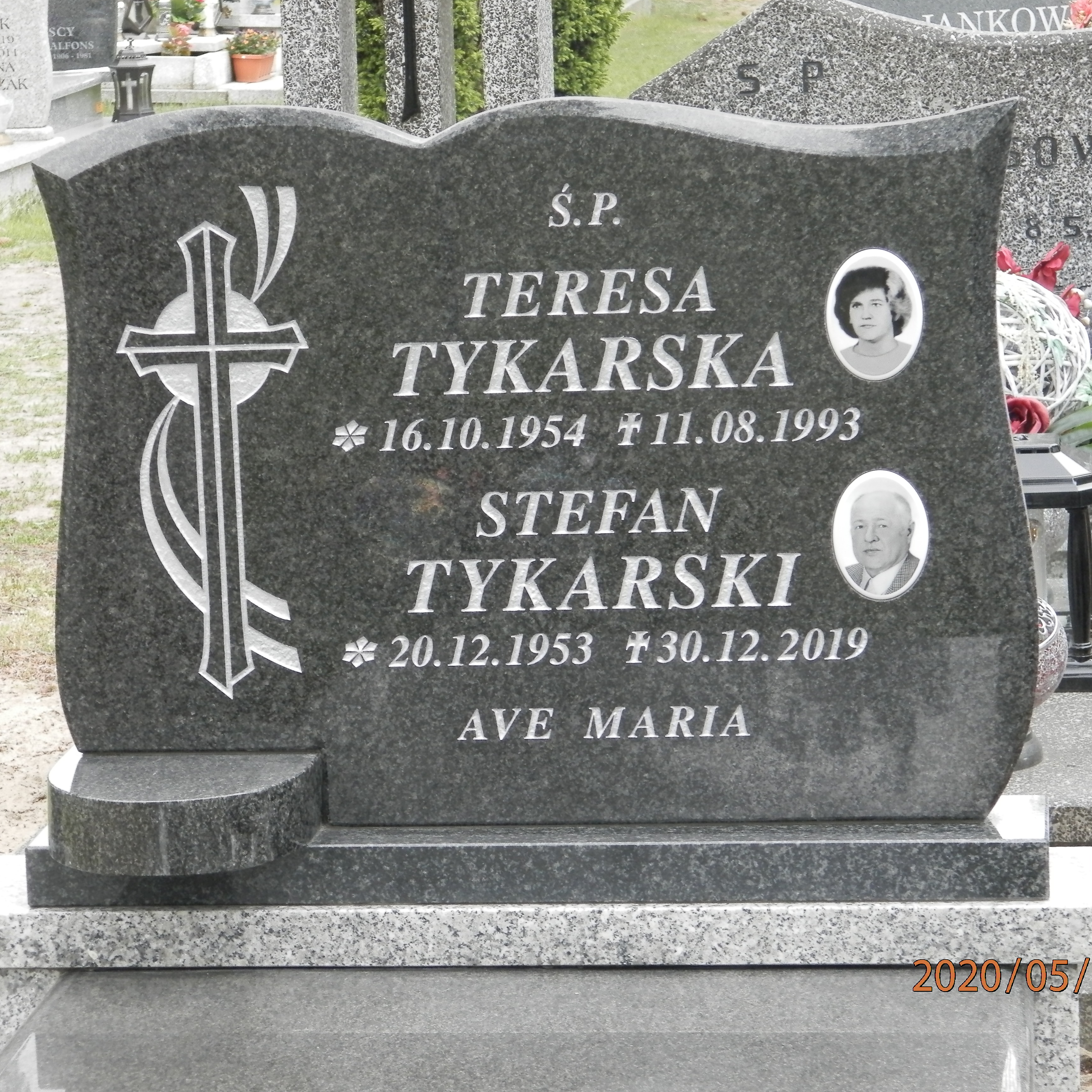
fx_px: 4461
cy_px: 546
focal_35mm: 125
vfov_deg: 14.0
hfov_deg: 14.0
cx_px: 498
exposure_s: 1/125
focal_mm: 19
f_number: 4.5
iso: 200
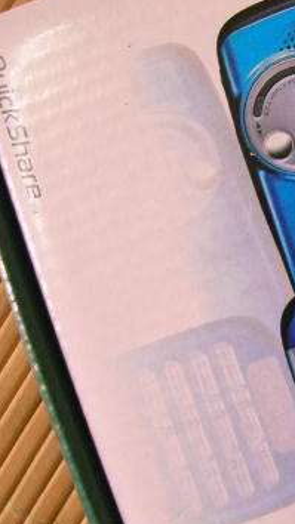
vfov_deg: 30.5
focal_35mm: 69
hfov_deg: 16.0
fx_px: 960
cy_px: 295
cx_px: 439
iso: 50
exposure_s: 1/7.1
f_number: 2.8
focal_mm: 5.8
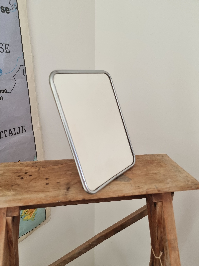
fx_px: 184
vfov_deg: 71.6
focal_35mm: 24
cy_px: 133
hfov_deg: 56.8
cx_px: 100
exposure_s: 1/100
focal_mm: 6.7
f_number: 1.8
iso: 100
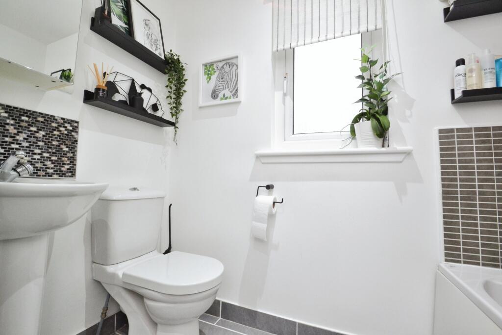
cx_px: 251
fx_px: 209
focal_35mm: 15
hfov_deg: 100.4
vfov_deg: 77.3
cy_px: 168
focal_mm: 10
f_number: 9
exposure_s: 1/25
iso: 1400
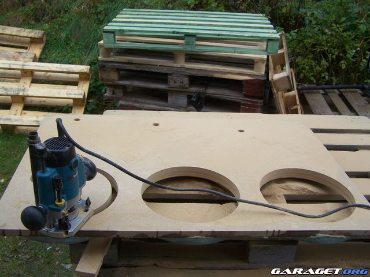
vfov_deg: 37.7
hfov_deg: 49.0
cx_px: 185
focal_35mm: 38
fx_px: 406
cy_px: 138
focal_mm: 6.3
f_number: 2.8
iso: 64
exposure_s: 1/125
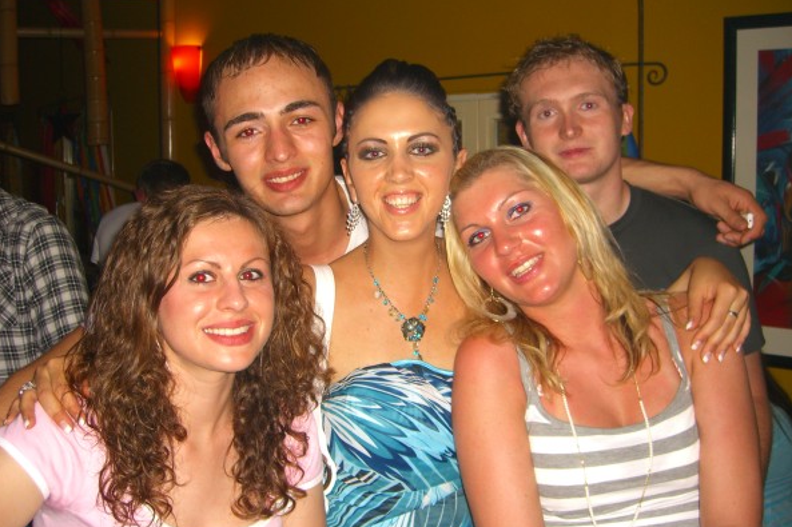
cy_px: 244
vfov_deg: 33.4
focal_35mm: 40
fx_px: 880
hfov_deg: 48.5
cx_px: 393
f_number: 2.8
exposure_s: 1/60
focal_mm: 7.9
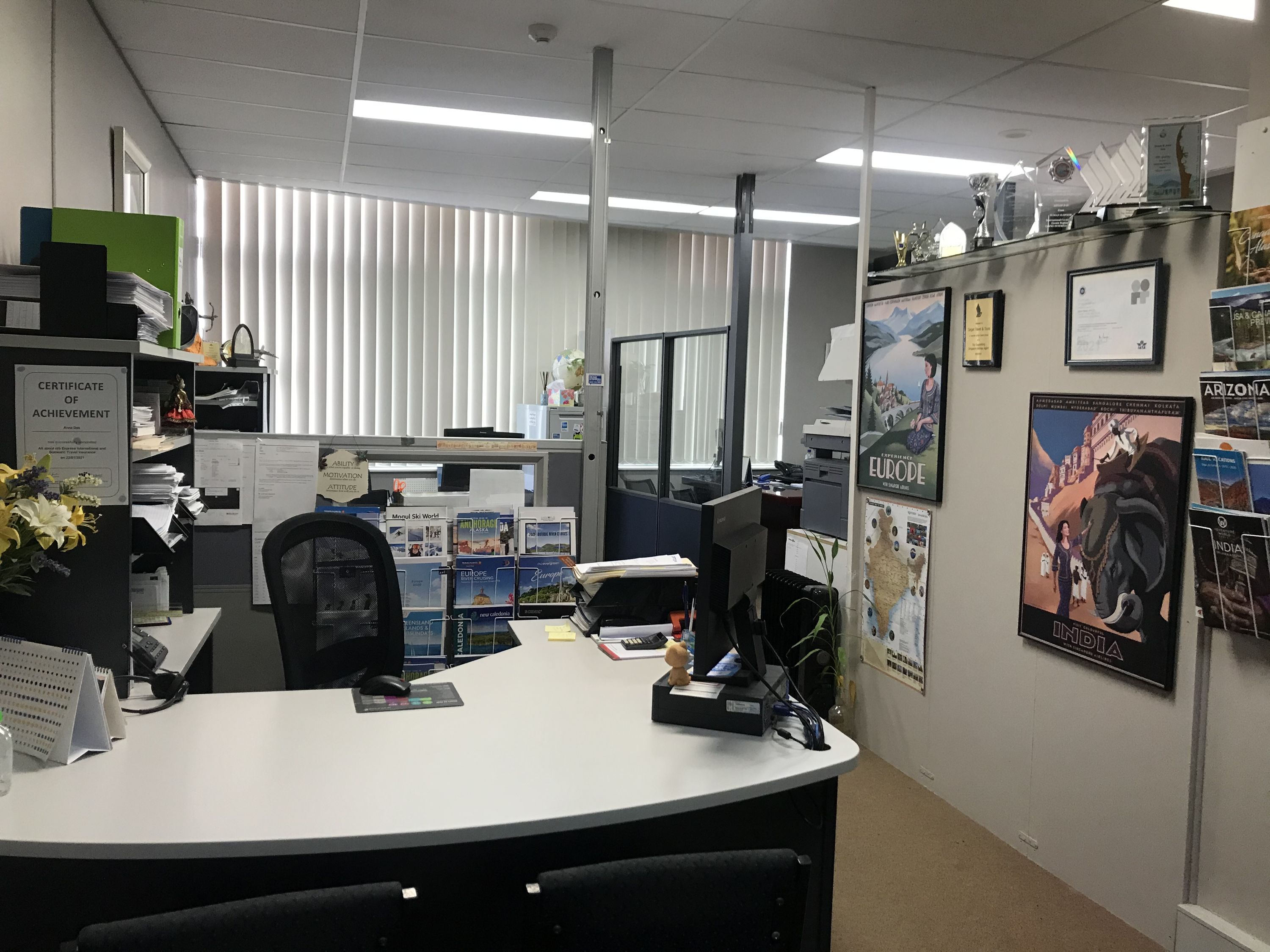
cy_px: 476
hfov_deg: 63.4
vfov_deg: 49.7
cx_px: 635
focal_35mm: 28
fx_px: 1027
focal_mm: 3.99
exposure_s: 1/25
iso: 32
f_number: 1.8
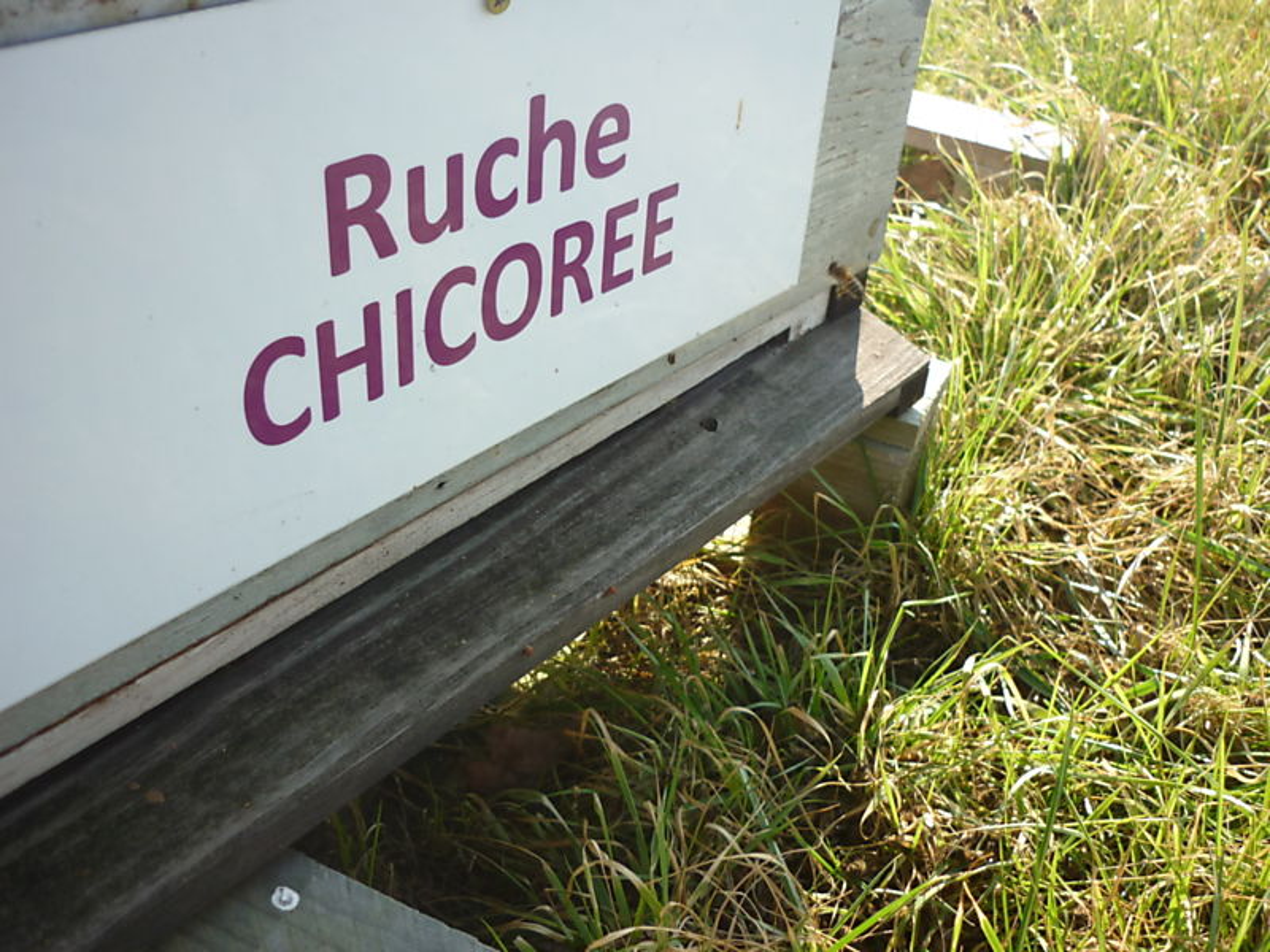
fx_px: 1211
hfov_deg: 55.4
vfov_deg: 42.9
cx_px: 635
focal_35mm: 33
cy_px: 476
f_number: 2.8
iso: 80
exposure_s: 1/320
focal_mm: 5.5
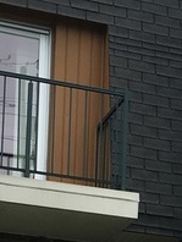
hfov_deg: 9.0
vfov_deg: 11.9
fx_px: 1105
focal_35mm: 158
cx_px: 318
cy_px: 379
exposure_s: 1/635
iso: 25
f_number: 2.2
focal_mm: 4.15
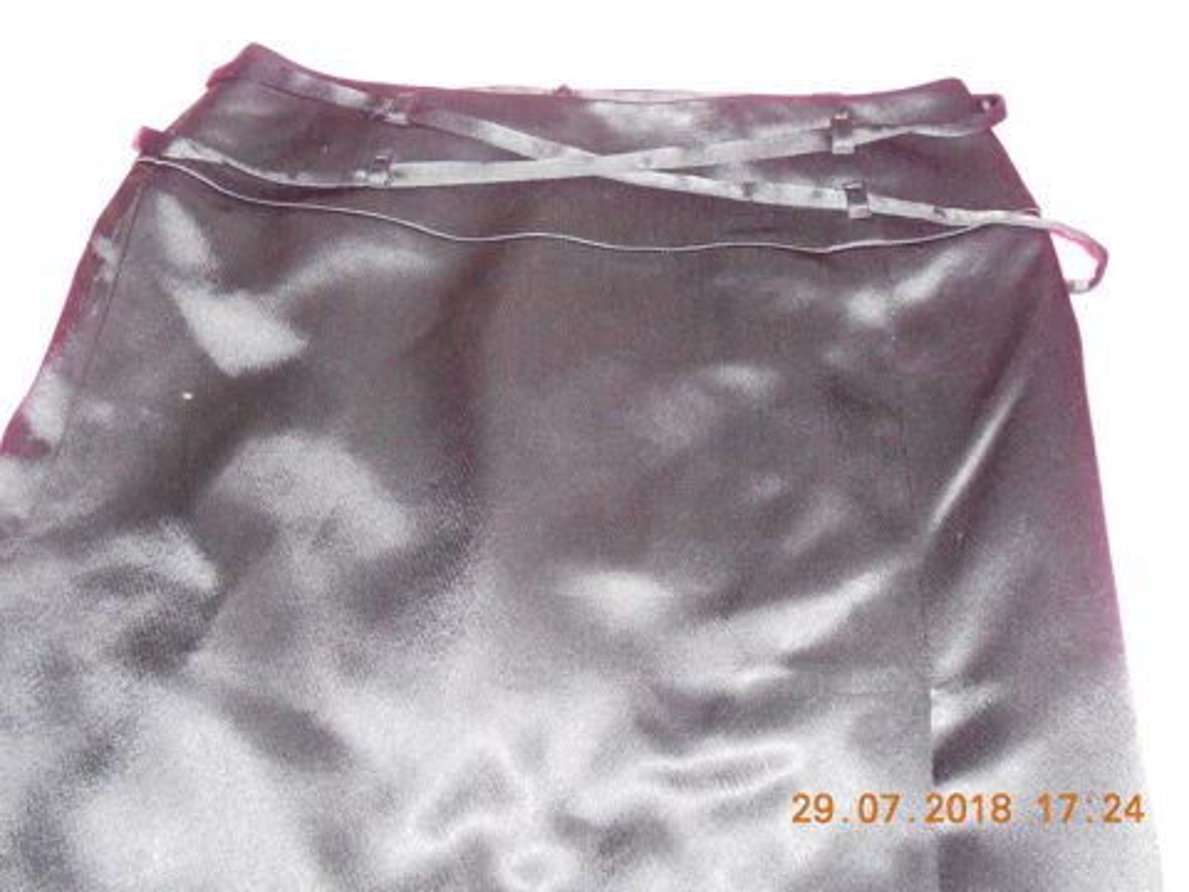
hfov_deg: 54.0
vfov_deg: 41.8
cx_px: 594
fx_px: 1168
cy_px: 446
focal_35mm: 34
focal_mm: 6
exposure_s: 1/30
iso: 500
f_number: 3.9
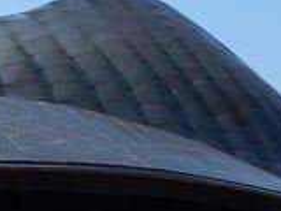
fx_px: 1193
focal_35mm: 147
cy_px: 195
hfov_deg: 13.0
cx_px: -74
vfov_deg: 10.0
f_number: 4.5
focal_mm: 4
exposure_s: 1/1000
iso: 160
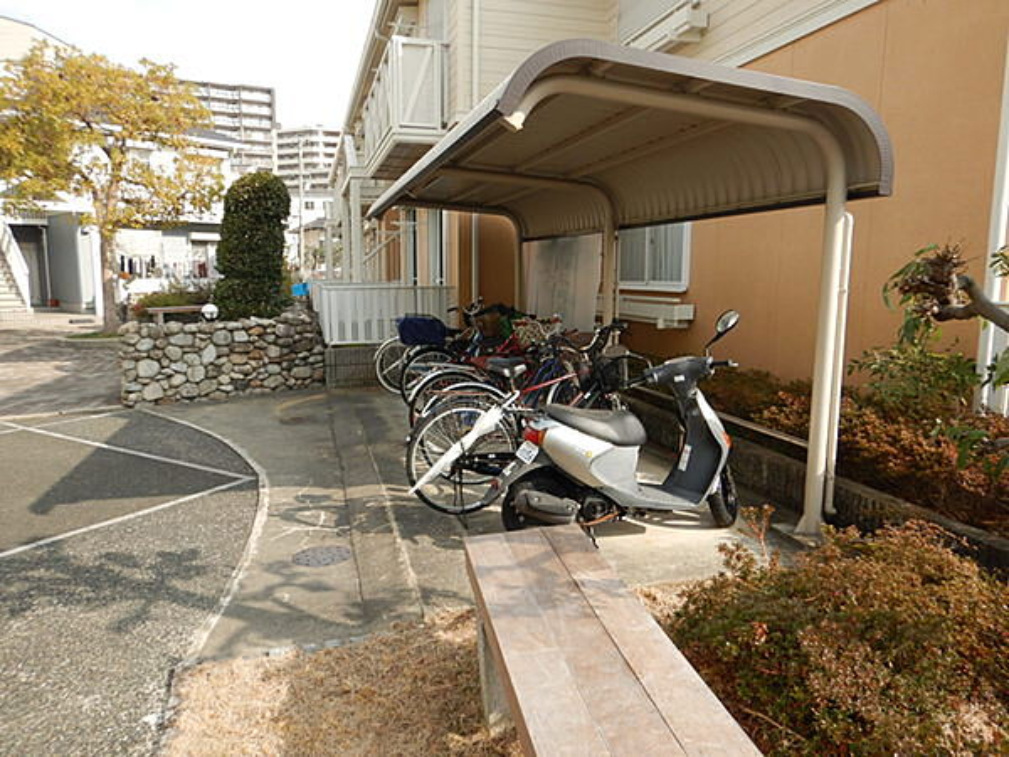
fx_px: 700
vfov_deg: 56.8
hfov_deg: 71.6
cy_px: 378
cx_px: 504
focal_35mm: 24
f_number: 2.8
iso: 125
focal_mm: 4.3
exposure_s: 1/800
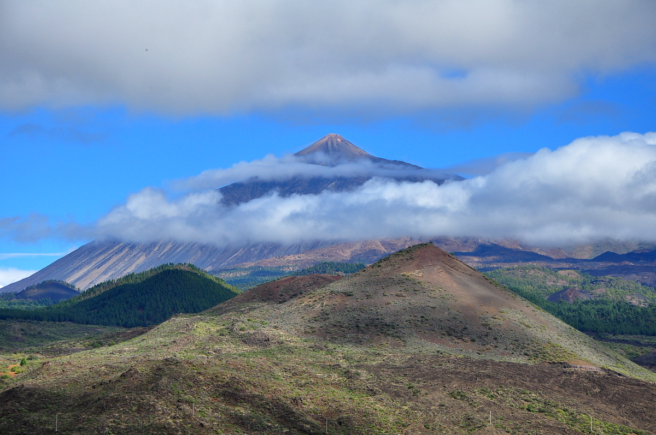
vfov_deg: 11.4
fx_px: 2184
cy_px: 218
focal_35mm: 120
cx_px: 328
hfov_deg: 17.1
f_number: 8
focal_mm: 80
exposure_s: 1/1000
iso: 400
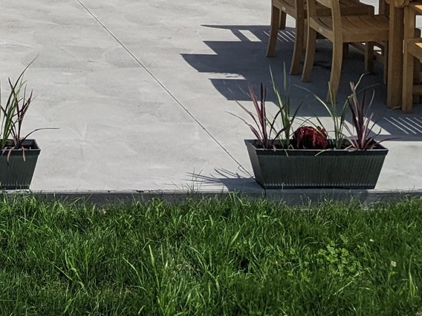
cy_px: -180
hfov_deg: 19.1
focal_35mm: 95
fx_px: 1158
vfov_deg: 14.4
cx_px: -127
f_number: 1.8
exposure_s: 1/4695
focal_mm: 4.44
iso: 64
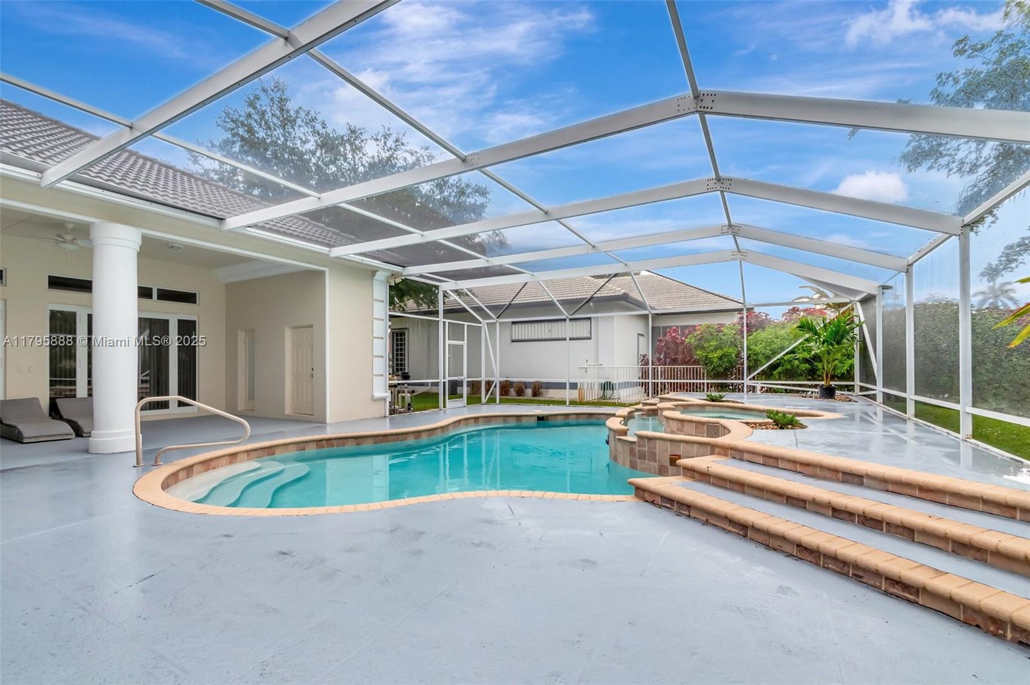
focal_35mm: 15
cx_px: 515
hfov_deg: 100.4
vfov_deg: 77.3
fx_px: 429
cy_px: 342
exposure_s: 1/400
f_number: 8
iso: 640
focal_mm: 10
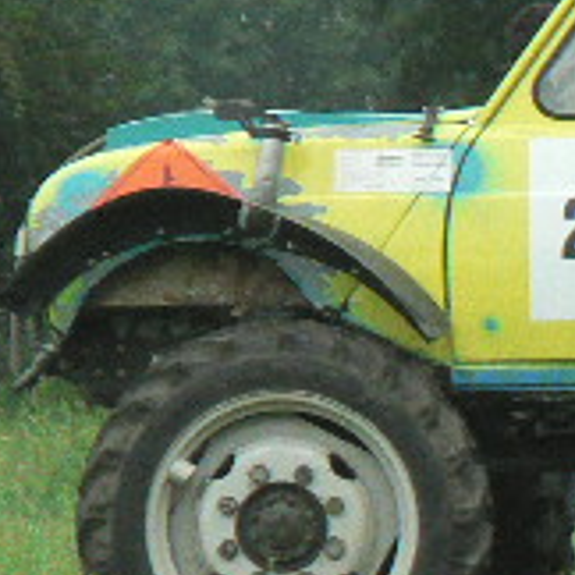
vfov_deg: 1.4
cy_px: 344
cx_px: 1015
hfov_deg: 1.4
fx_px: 23266
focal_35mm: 1238
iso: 400
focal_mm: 59
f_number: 5.6
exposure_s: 1/500
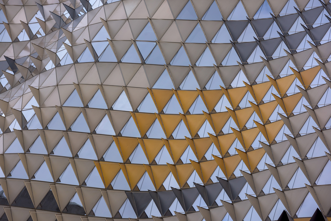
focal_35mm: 165
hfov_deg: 12.4
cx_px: 166
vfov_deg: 8.3
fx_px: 1517
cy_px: 110
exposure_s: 1/320
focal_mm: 165
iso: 360
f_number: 8
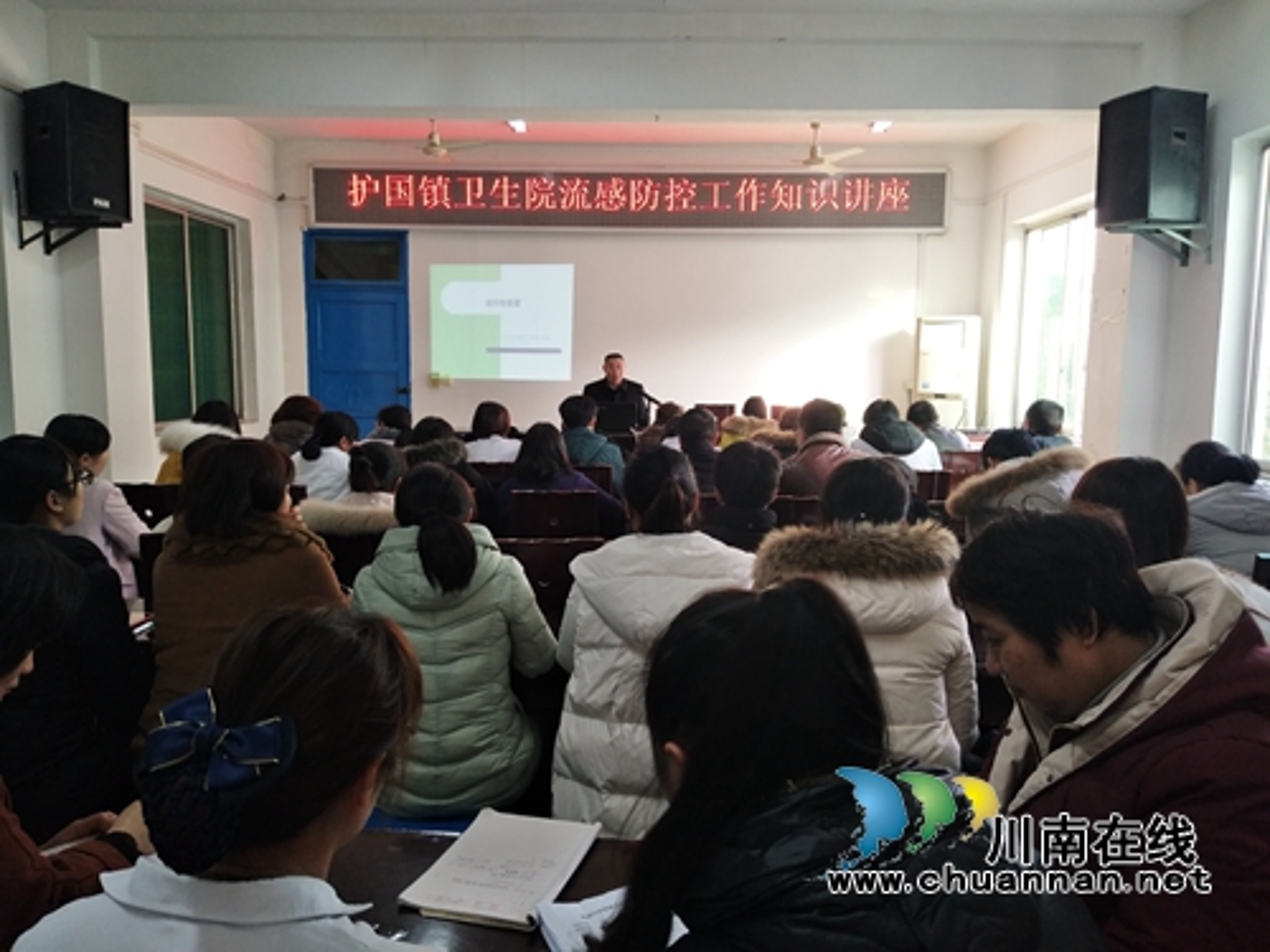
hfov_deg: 67.3
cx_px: 635
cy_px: 476
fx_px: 954
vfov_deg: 53.1
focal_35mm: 26
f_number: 2
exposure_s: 1/50
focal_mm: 3.88
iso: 200
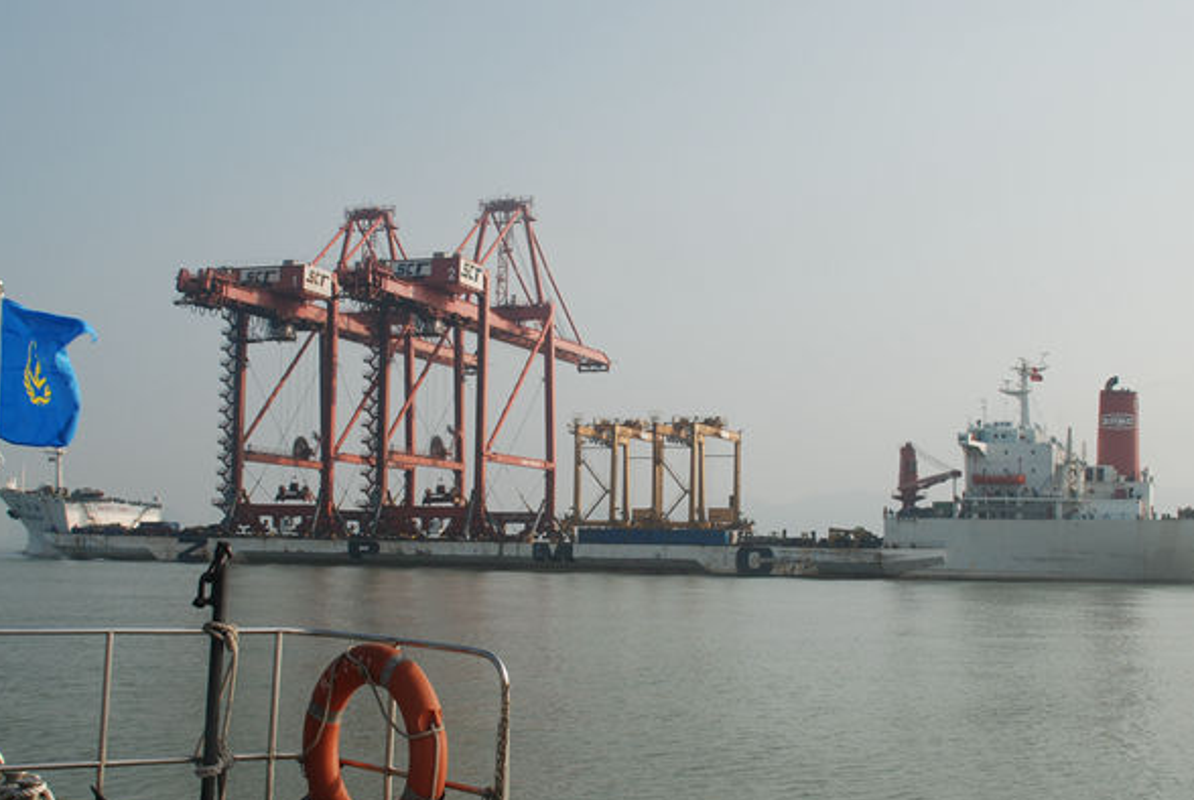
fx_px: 1628
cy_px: 479
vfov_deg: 27.6
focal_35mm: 49
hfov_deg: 40.3
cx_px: 623
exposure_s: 1/250
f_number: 8
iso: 100
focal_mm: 24
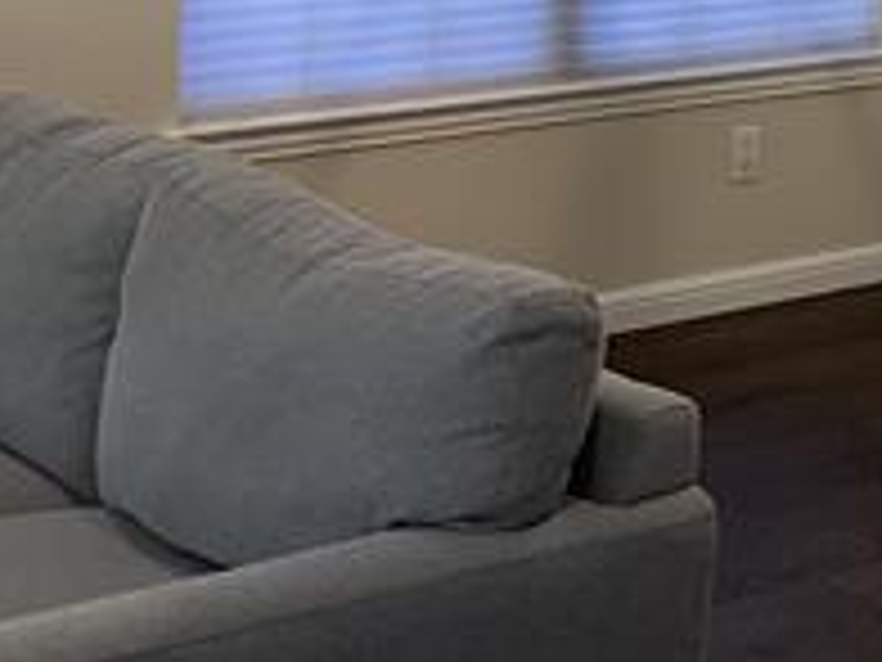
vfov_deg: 13.9
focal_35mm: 101
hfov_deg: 17.9
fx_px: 2573
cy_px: -266
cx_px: 1215
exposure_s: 1/60
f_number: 2.4
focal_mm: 3.3
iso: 100
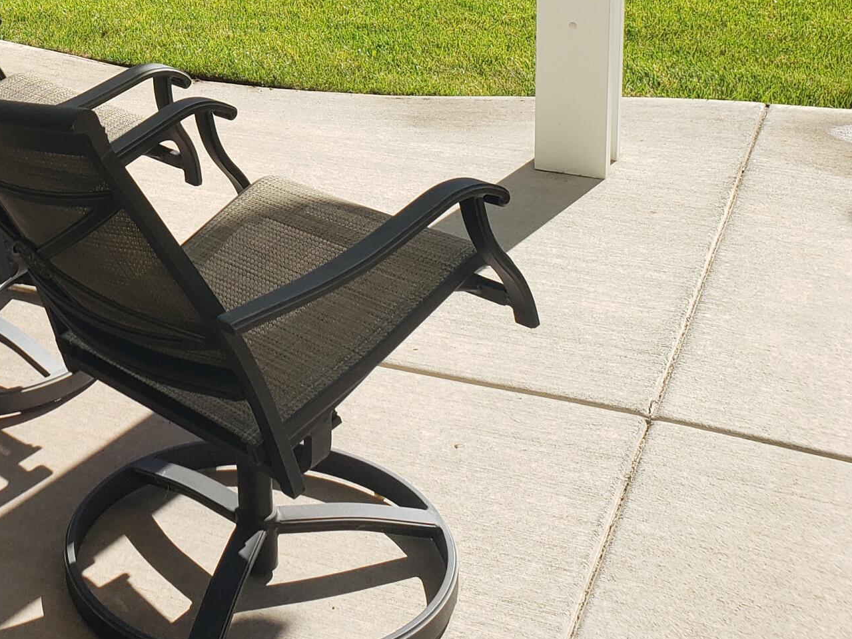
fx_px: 1501
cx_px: 107
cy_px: -101
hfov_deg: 30.5
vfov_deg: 22.4
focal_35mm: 61
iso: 50
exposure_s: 1/1078
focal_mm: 4.3
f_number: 2.4
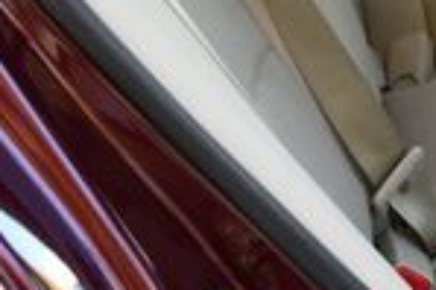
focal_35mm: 155
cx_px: 737
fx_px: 1875
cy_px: 59
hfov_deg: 12.3
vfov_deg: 8.8
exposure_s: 1/250
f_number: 3.5
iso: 560
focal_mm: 18
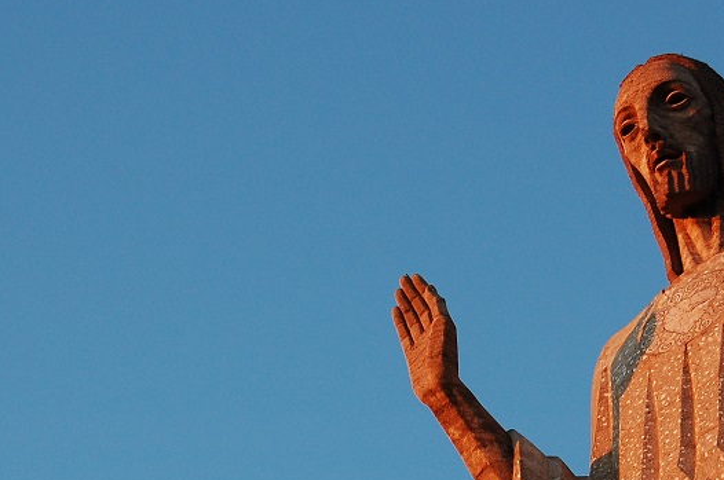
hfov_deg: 13.1
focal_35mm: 157
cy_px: 384
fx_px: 3152
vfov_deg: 8.7
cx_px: 457
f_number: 8
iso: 400
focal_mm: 55
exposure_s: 1/60
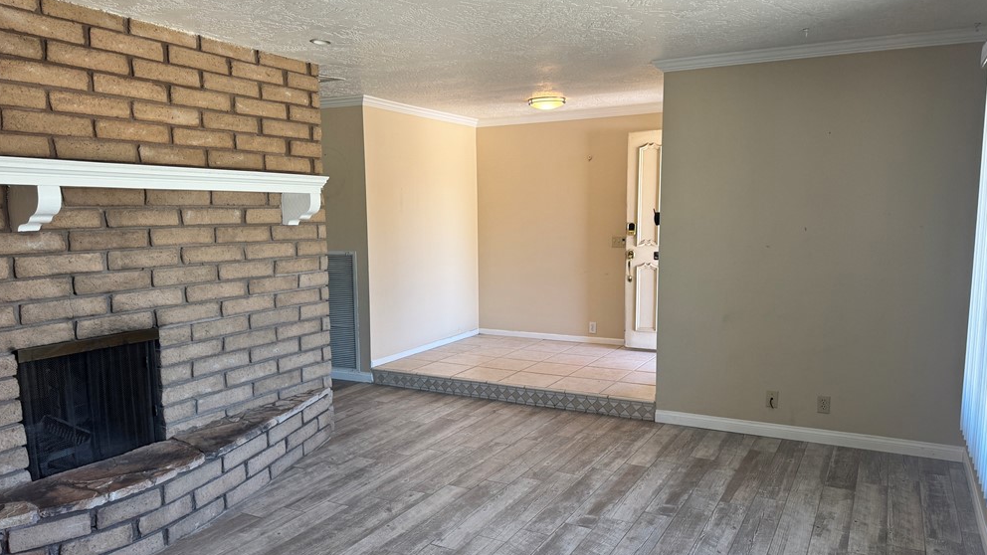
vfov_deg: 42.8
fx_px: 707
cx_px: 489
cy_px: 305
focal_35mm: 27
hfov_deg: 69.9
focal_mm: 6.76
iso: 125
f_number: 1.78
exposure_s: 1/121
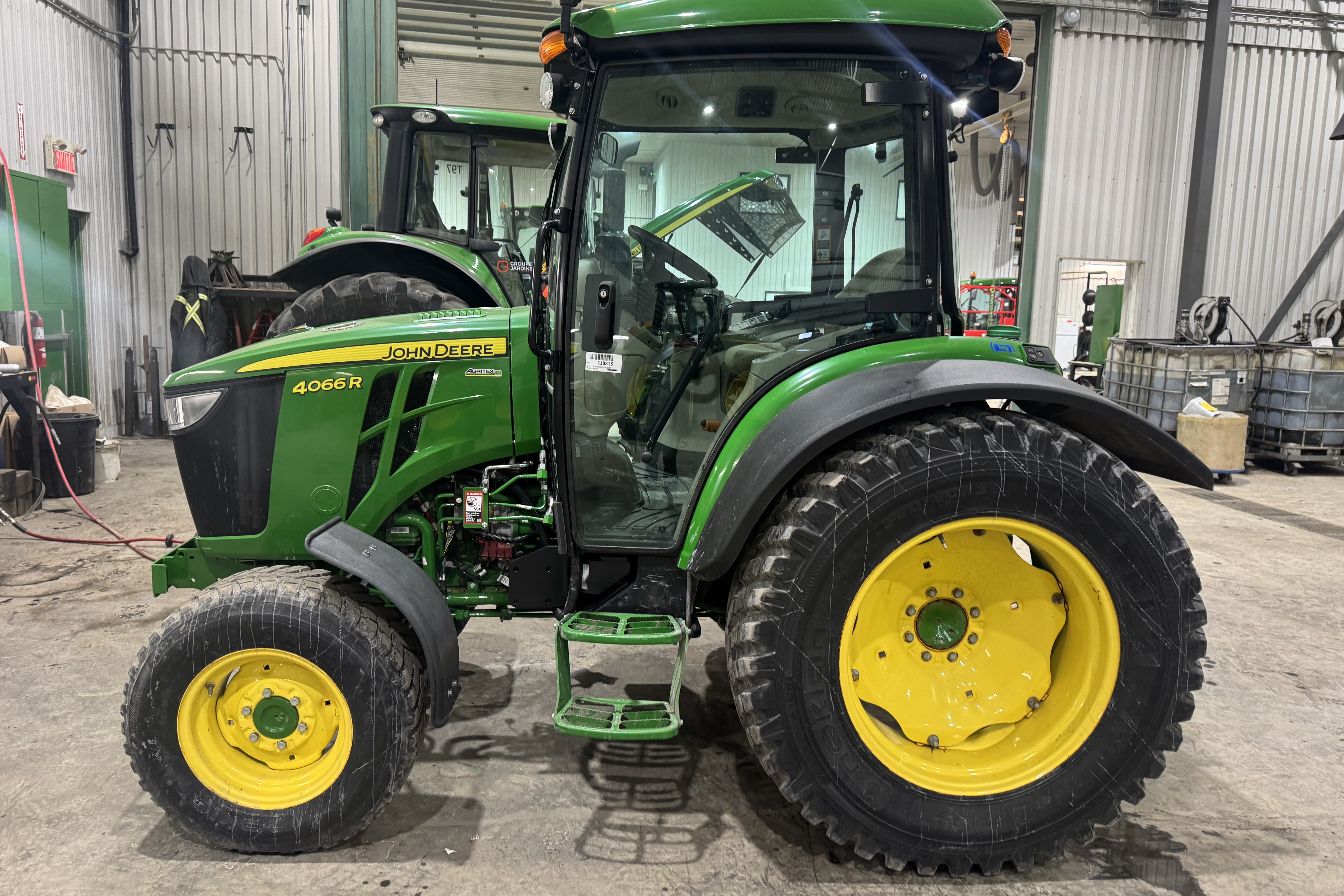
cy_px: 428
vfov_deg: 51.3
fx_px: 933
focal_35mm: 25
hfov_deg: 71.5
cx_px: 672
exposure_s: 1/61
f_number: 1.78
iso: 200
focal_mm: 6.76
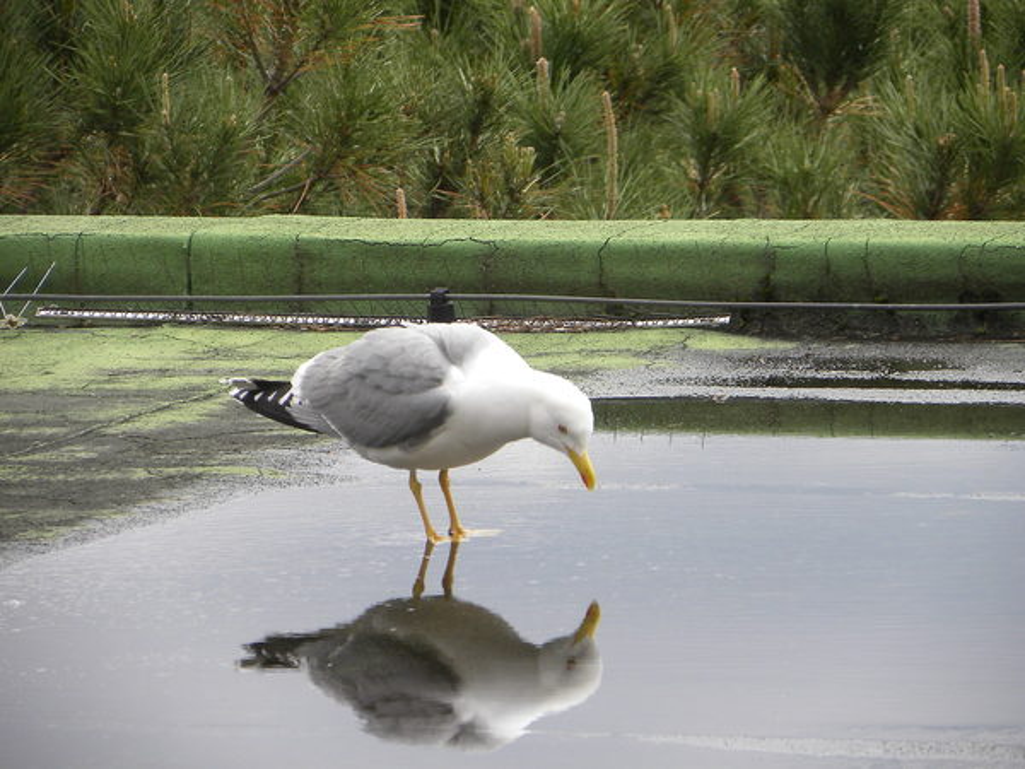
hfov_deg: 5.3
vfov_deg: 3.9
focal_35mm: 377
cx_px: 512
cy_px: 384
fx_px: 11163
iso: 64
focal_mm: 67.2
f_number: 5
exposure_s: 1/220
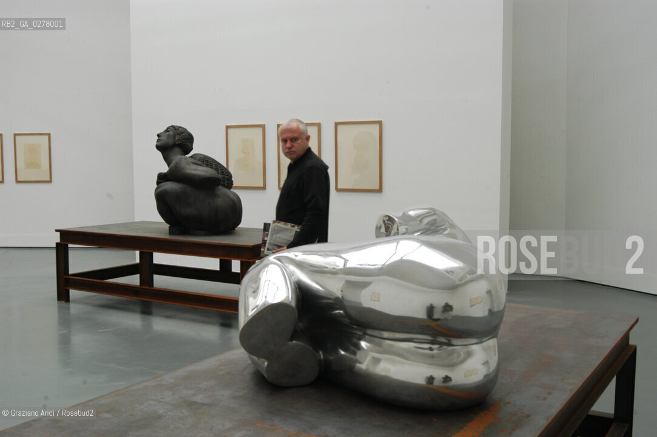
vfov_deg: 34.1
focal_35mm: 39
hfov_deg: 49.6
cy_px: 218
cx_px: 328
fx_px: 711
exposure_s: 1/100
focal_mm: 26
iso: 400
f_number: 8
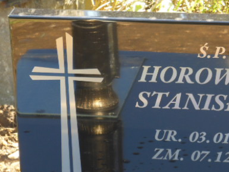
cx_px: 181
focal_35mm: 211
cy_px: 141
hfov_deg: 9.4
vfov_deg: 7.0
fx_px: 1396
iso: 200
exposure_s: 1/60
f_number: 5
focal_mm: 22.6
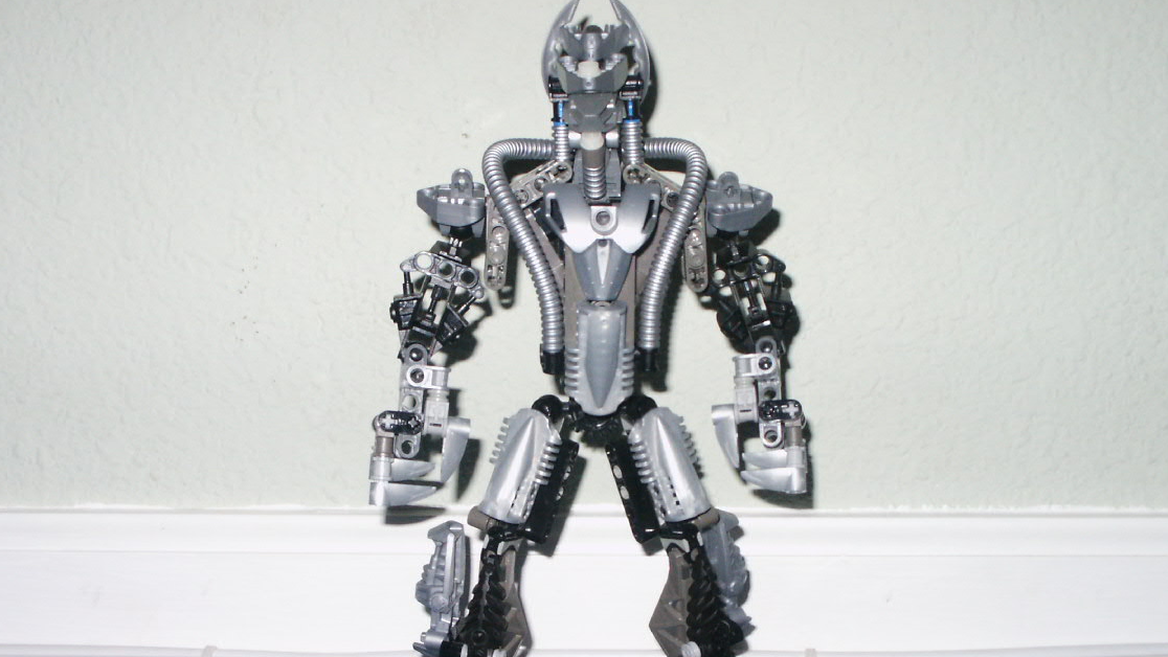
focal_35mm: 55
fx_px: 1704
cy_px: 398
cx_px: 610
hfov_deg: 37.8
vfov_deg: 21.8
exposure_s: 1/45
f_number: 8
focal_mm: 9.21
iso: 200
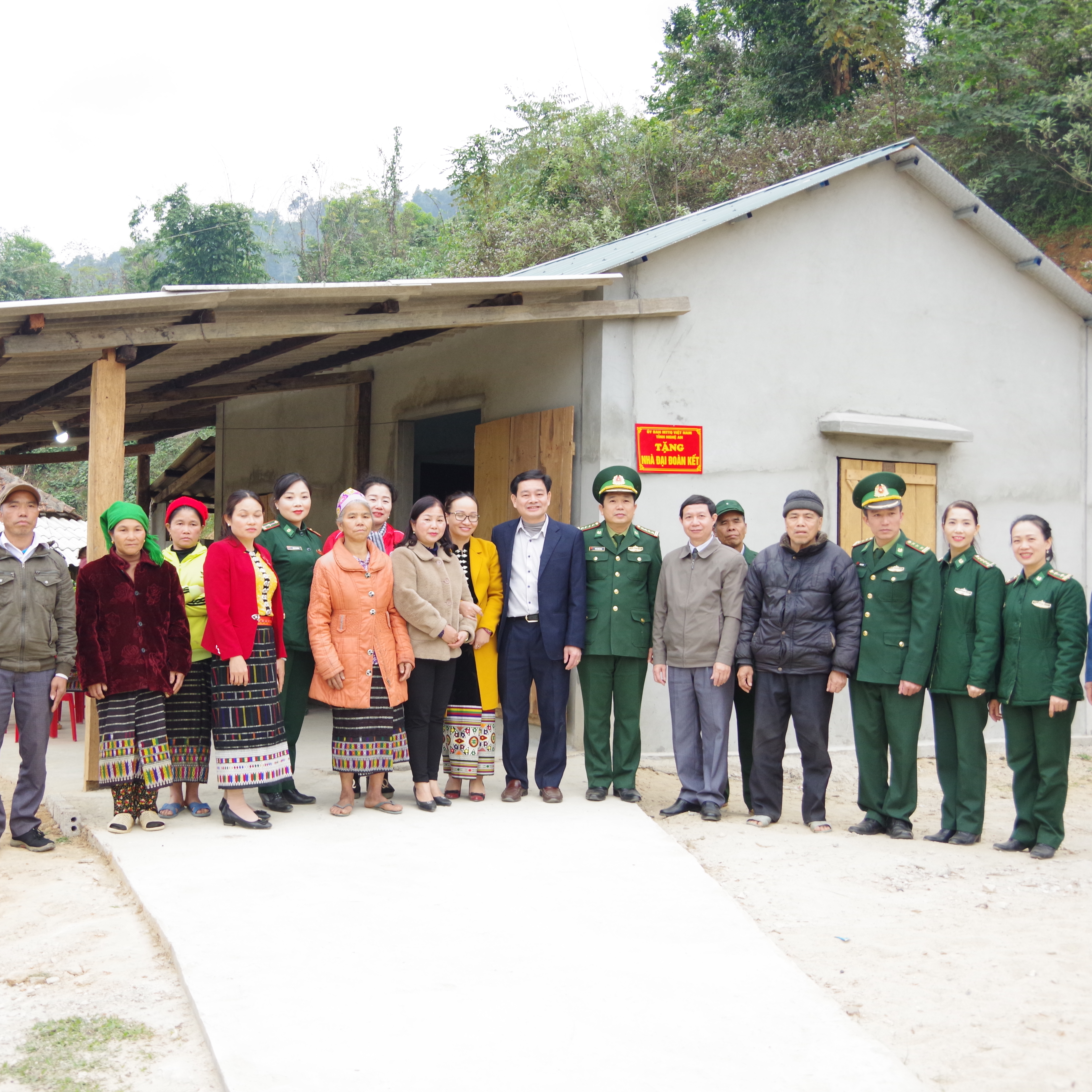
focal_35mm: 40
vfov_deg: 41.9
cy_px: 543
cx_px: 456
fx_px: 1428
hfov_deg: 41.7
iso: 800
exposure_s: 1/80
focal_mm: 21
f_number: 4.5
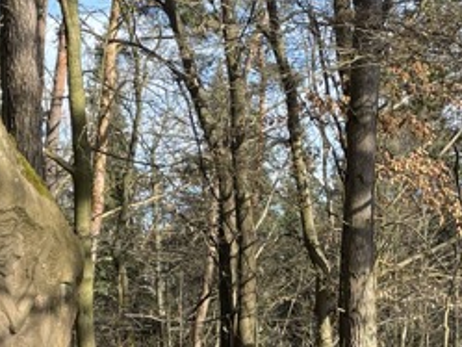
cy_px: 414
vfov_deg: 13.5
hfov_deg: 18.2
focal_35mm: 107
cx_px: 386
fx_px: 1429
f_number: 1.6
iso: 32
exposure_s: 1/686
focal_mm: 4.2
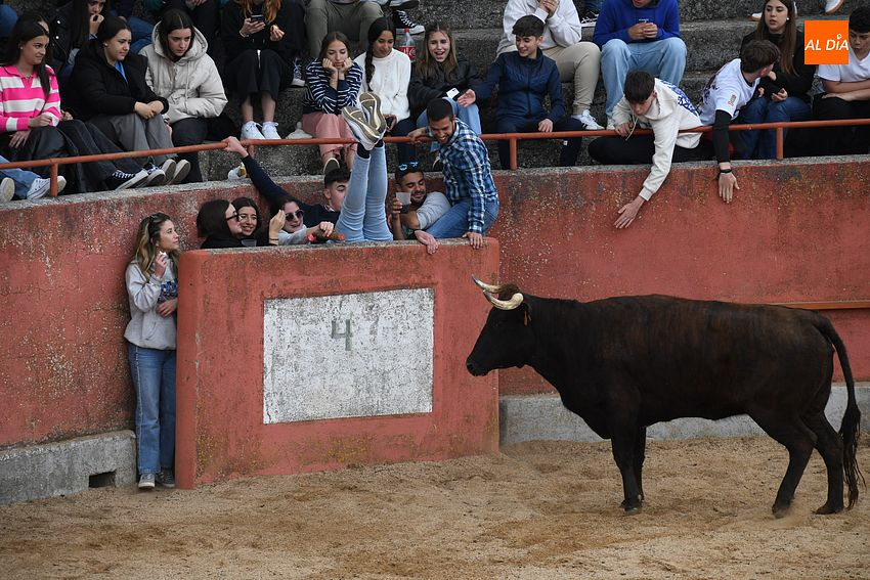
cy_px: 290
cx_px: 435
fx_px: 4834
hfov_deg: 10.3
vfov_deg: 6.9
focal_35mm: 200
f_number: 6.3
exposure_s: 1/320
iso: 400
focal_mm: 200
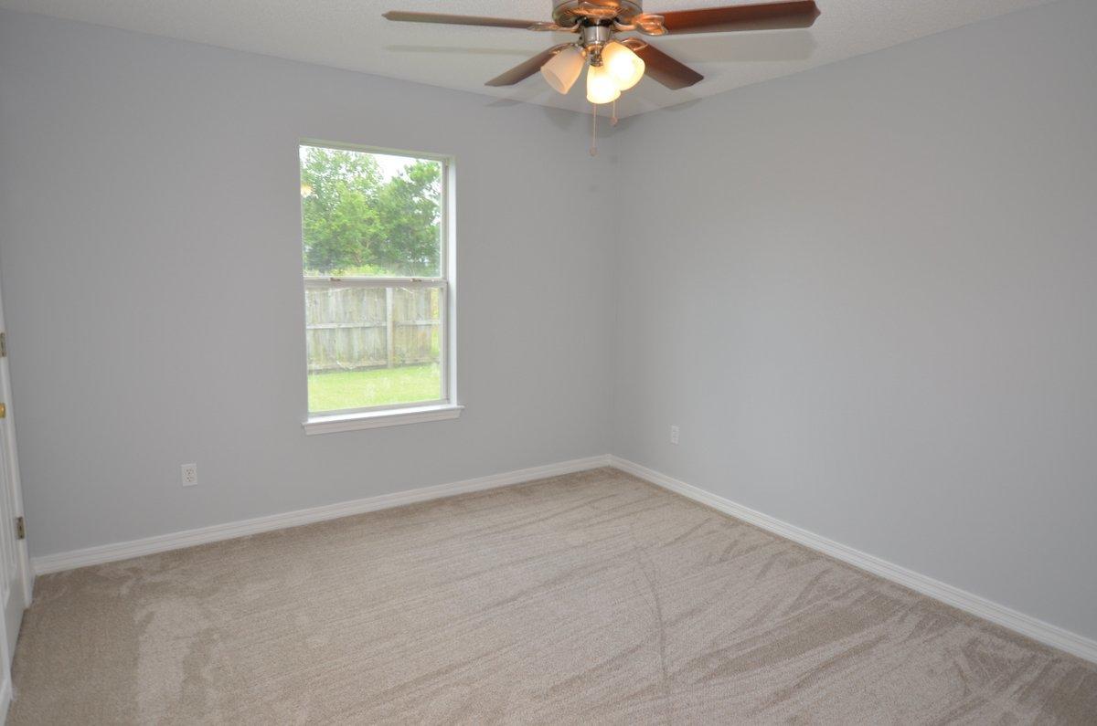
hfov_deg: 81.3
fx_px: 639
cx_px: 548
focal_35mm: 21
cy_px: 363
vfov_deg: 59.3
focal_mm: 14
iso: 200
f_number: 4.5
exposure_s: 1/80
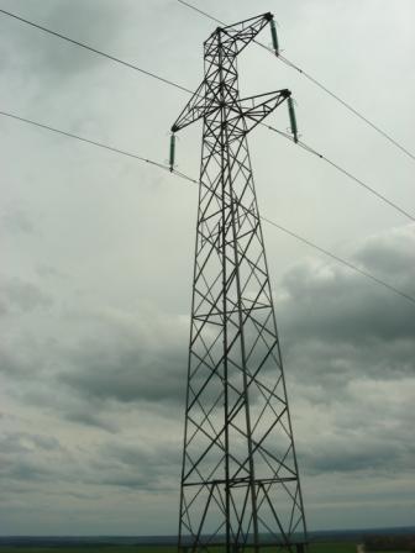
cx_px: 208
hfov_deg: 37.7
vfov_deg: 49.0
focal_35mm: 38
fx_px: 607
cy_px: 276
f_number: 5.6
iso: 50
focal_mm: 6.3
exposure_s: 1/408
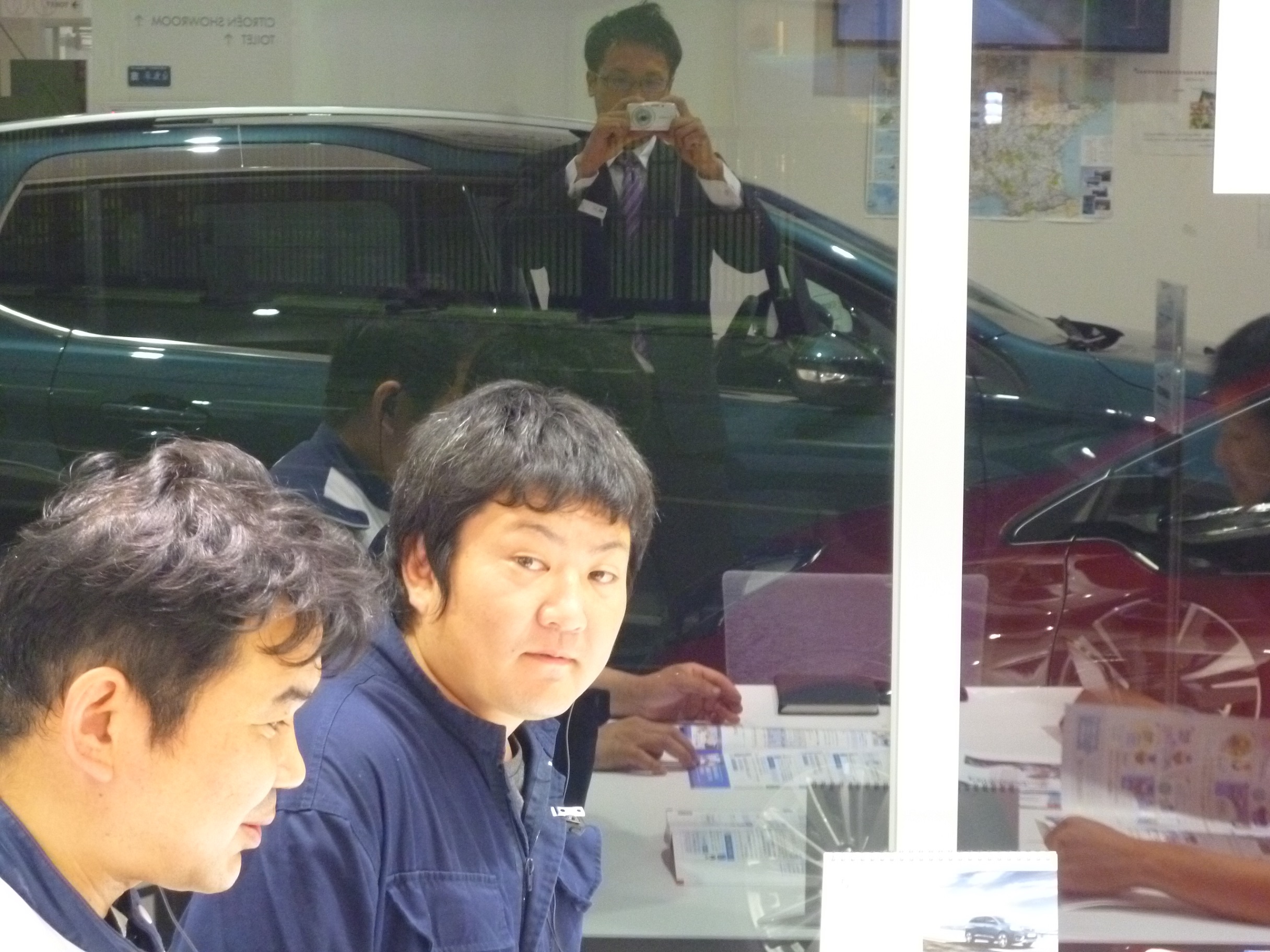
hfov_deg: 22.5
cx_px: 635
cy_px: 476
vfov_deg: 17.0
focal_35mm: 87
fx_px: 3192
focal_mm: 15.5
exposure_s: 1/4
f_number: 5.8
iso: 640
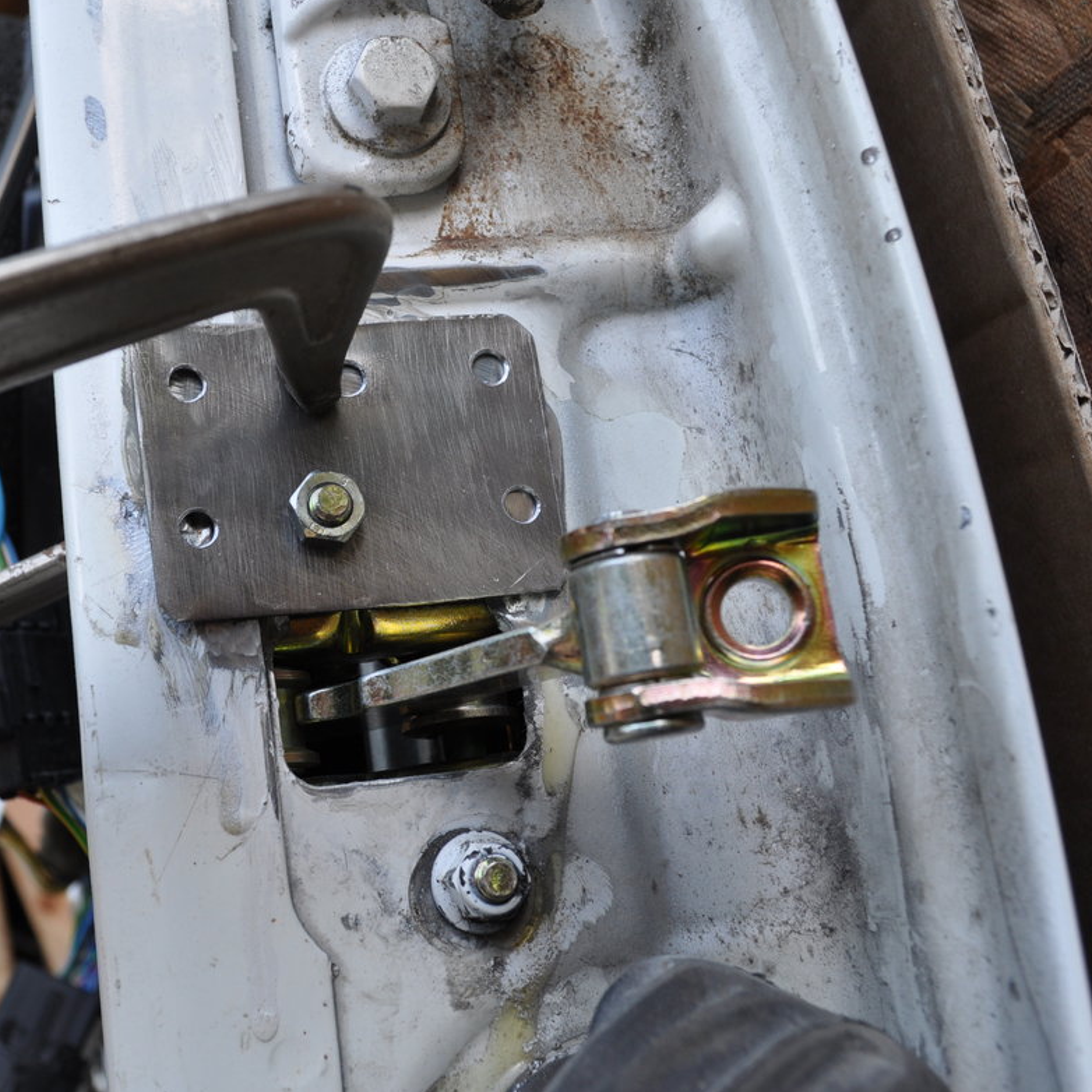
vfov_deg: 39.2
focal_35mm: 43
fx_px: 1535
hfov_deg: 38.6
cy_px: 538
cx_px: 344
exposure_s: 1/60
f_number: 8
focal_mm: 22
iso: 360
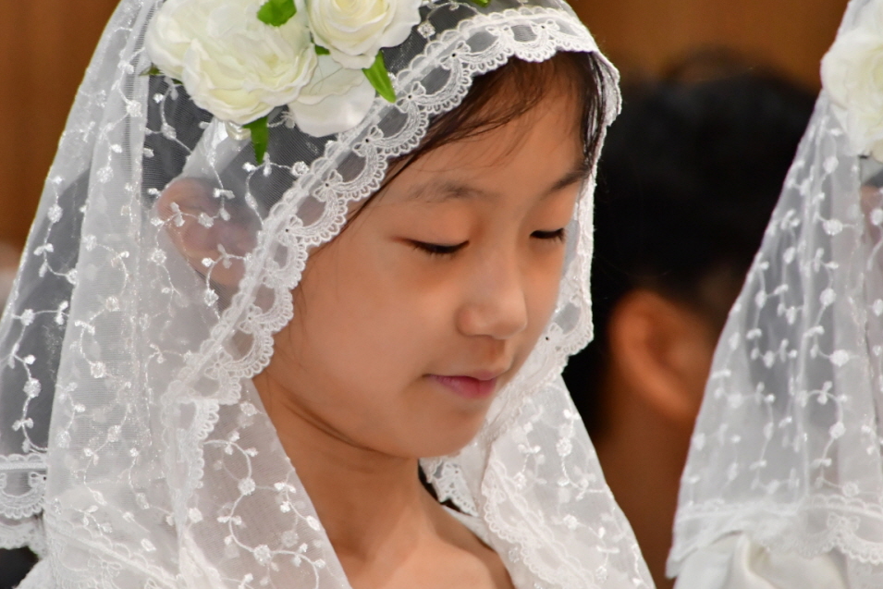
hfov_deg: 3.2
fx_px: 15601
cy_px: 188
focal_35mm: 636
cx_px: 301
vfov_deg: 2.2
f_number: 6.3
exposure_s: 1/125
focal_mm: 270
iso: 2000
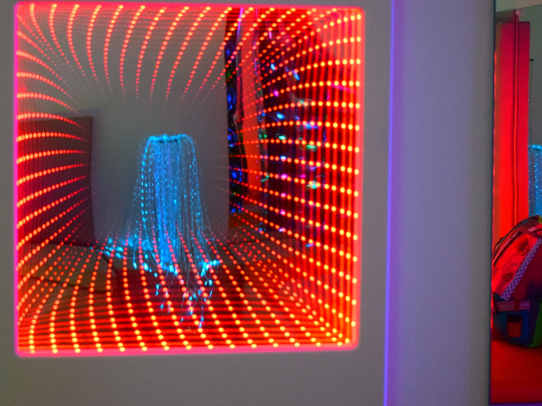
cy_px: 179
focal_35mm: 85
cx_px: 190
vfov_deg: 17.4
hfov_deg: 22.9
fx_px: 1331
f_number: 4.8
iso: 1400
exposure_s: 1/60
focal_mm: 36
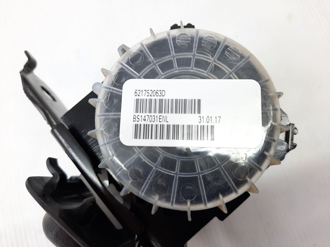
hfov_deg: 69.4
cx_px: 165
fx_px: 238
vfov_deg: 54.9
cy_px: 124
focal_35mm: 25
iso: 64
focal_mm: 4.6
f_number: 2
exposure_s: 1/50
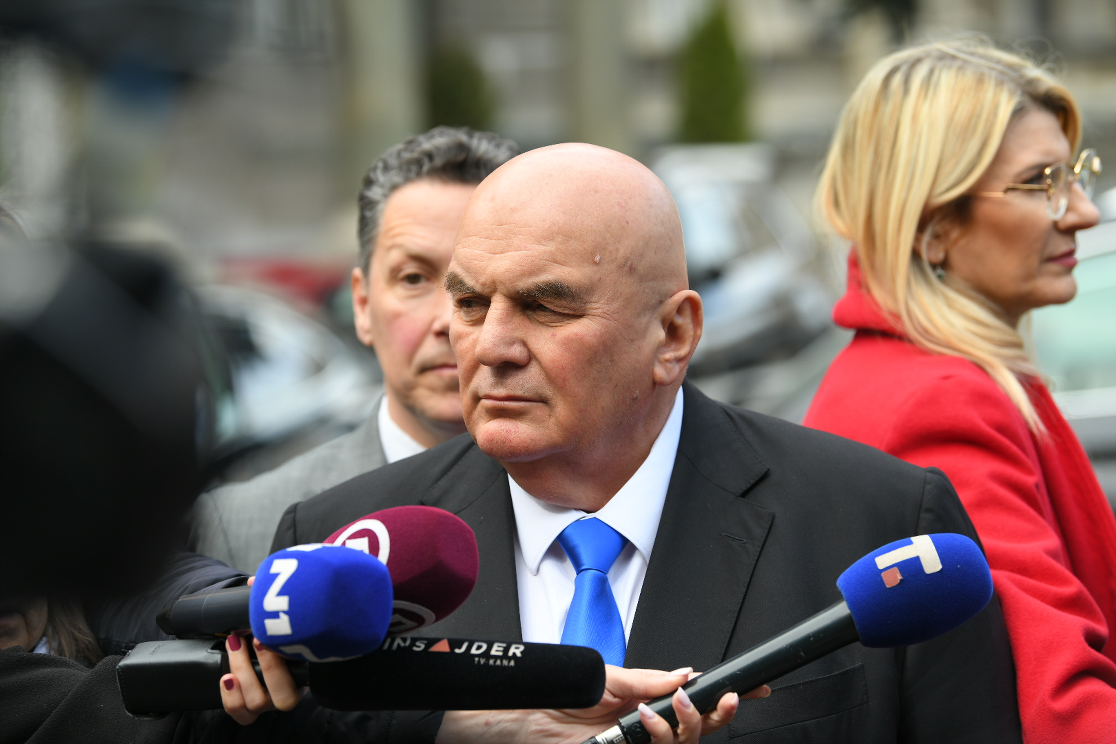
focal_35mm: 122
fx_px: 3782
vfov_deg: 11.2
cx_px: 558
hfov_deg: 16.8
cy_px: 372
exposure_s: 1/320
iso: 200
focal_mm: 122
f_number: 4
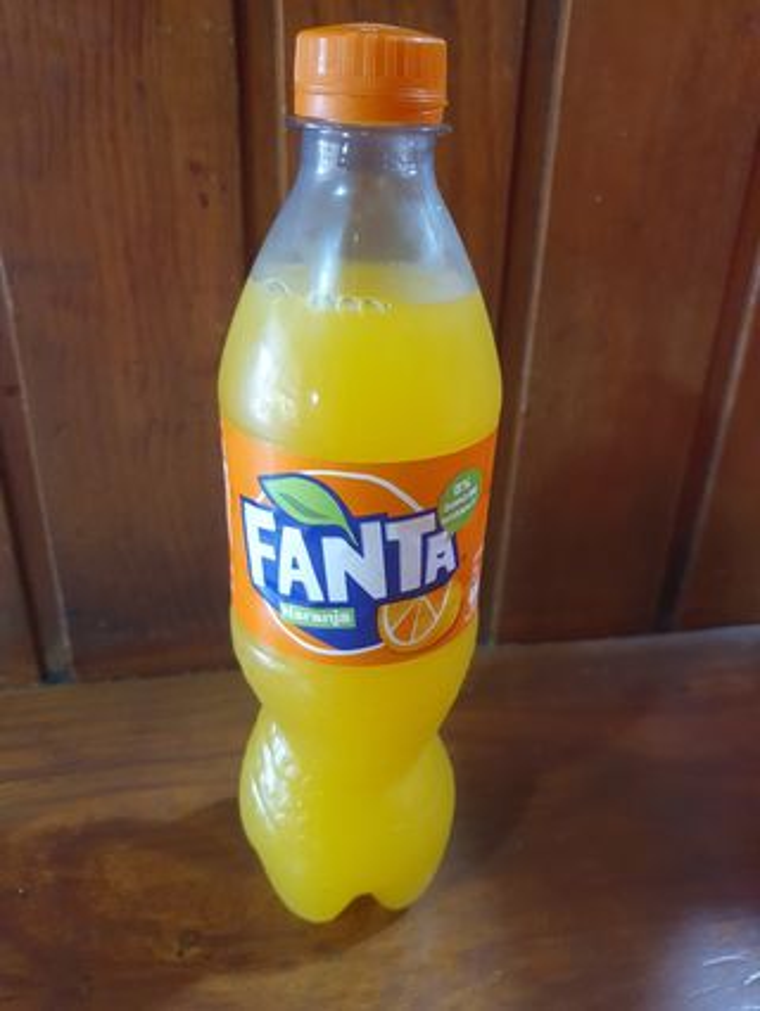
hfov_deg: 53.1
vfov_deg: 67.3
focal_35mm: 26
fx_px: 760
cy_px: 506
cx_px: 380
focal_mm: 4.32
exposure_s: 1/50
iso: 400
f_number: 1.5
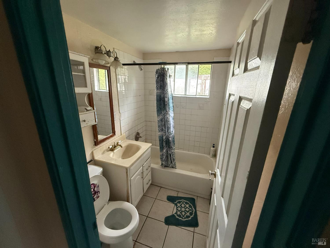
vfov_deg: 85.7
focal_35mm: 14
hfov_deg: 102.1
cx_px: 165
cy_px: 124
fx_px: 133
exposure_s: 1/120
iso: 640
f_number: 2.2
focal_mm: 2.22
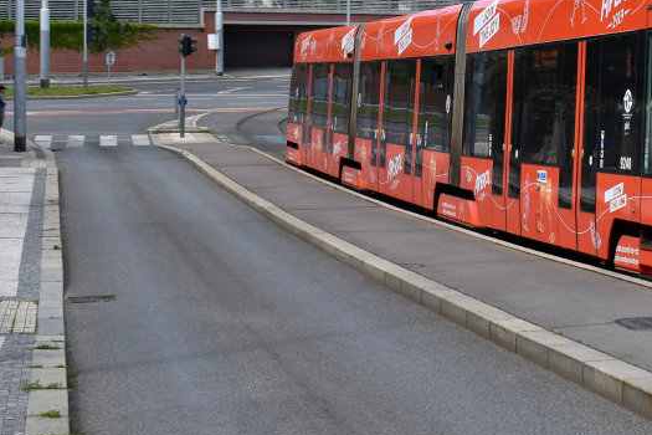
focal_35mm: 100
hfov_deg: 20.0
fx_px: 1815
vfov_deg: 13.5
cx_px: 568
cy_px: 16
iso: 200
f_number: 10
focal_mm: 27
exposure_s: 1/400
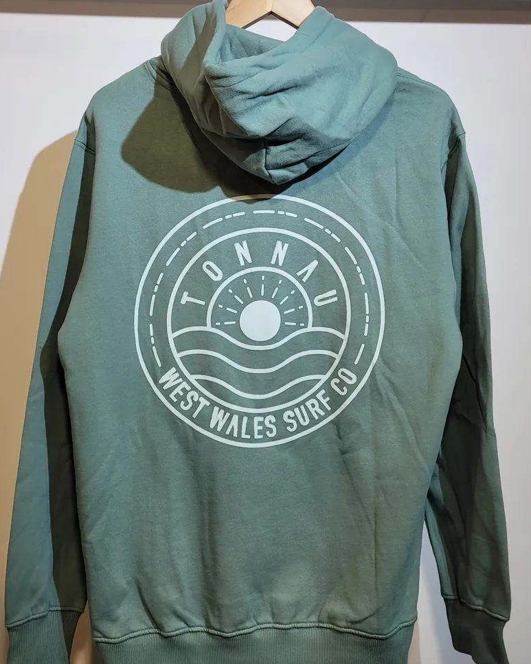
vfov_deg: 62.2
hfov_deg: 51.5
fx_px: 550
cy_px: 339
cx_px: 257
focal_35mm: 28
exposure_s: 1/100
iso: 100
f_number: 1.8
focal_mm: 5.4
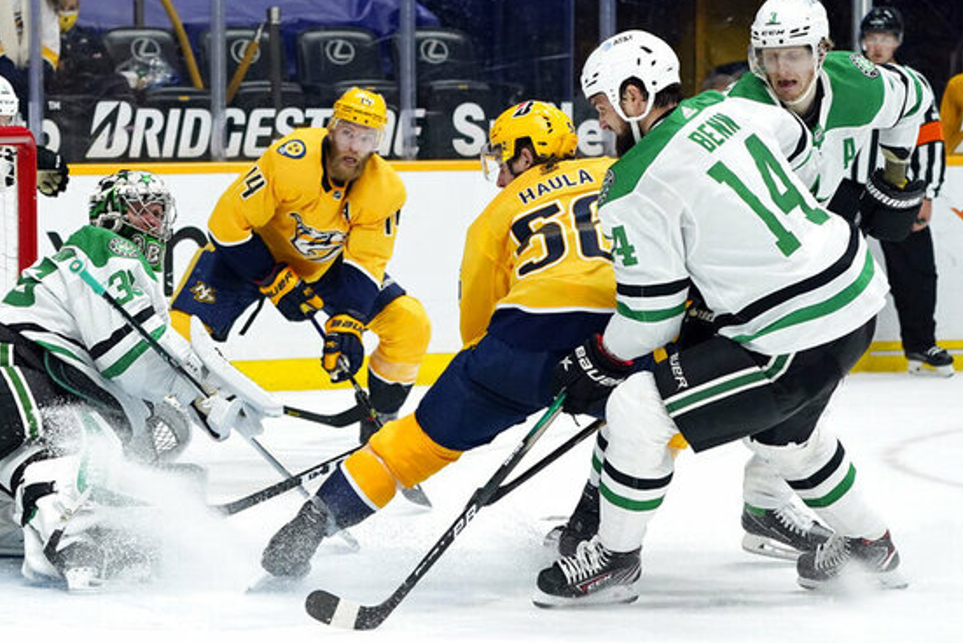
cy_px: 313
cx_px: 425
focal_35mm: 118
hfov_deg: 17.3
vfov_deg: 11.6
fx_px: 3158
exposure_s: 1/1250
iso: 2500
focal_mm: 100
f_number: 4.5
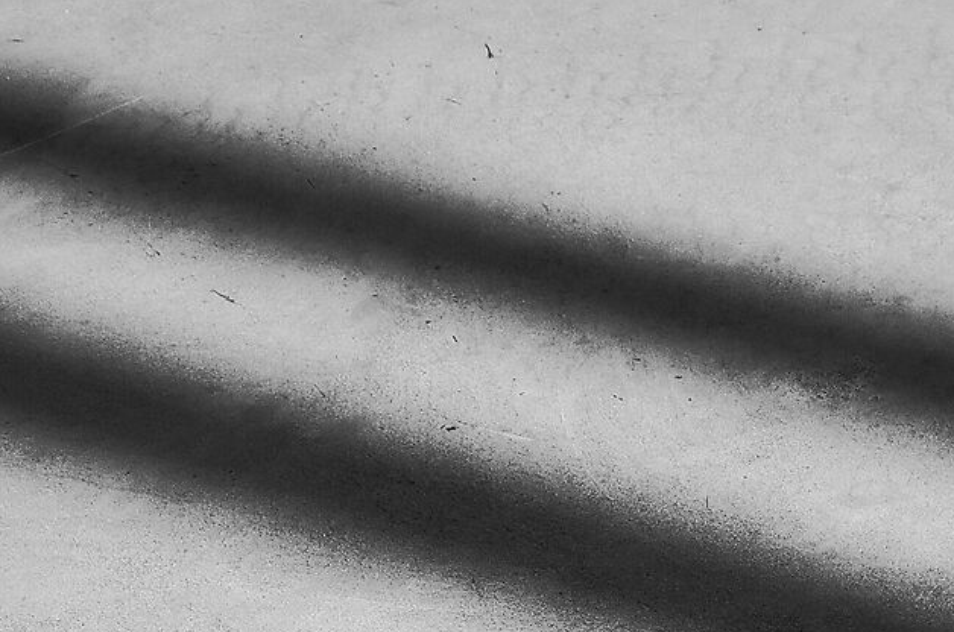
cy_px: 1094
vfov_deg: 11.9
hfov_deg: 18.8
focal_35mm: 107
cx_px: 851
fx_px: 2830
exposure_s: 1/320
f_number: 5.6
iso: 100
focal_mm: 18.3
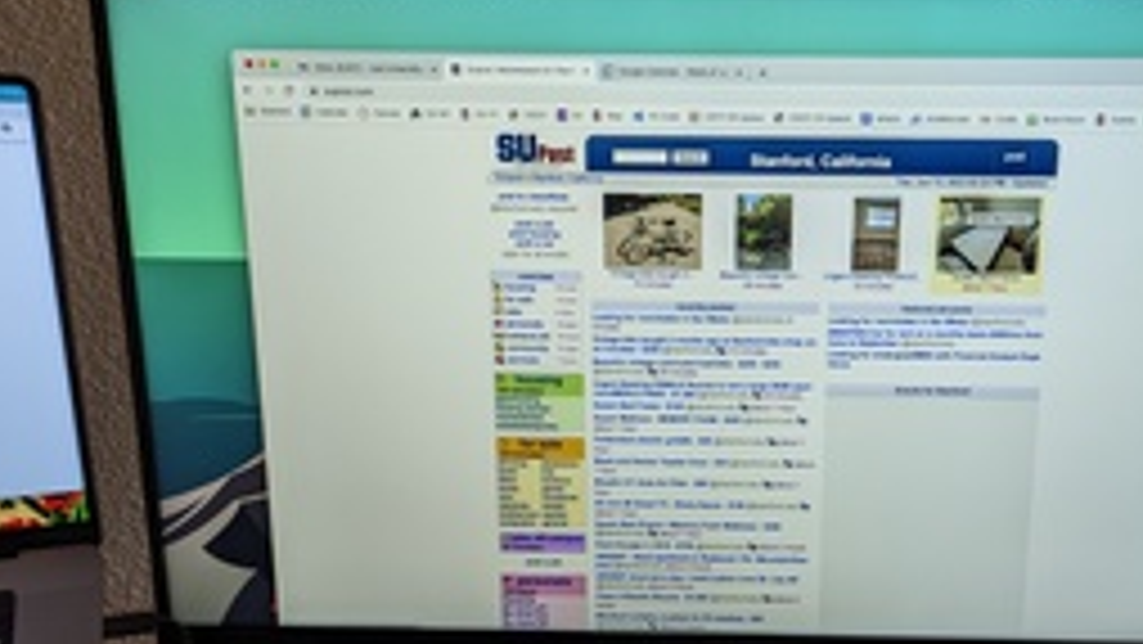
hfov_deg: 56.0
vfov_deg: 33.3
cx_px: 711
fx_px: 1061
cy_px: 446
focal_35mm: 35
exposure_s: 1/33.8
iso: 42
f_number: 1.85
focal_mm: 6.81
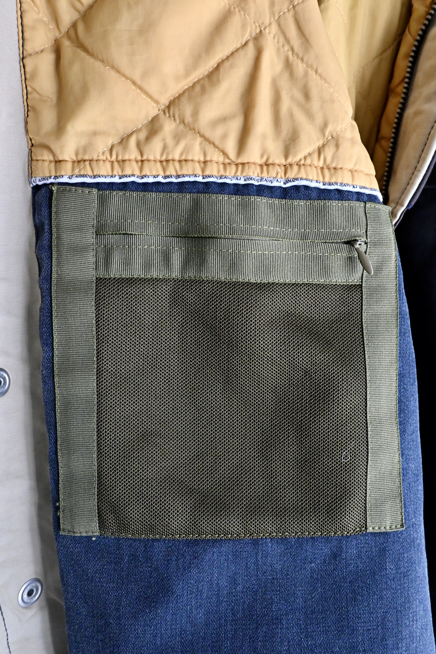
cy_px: 327
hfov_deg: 53.1
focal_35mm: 24
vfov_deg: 73.7
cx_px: 218
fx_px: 436
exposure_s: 1/60
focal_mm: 16
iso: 1250
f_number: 5
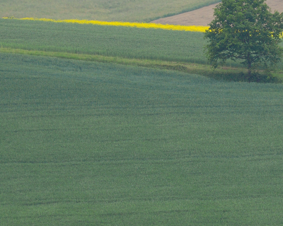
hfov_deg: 3.4
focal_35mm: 572
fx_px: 4791
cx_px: 255
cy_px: 45
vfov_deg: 2.7
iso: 400
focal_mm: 200
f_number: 10
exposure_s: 1/200
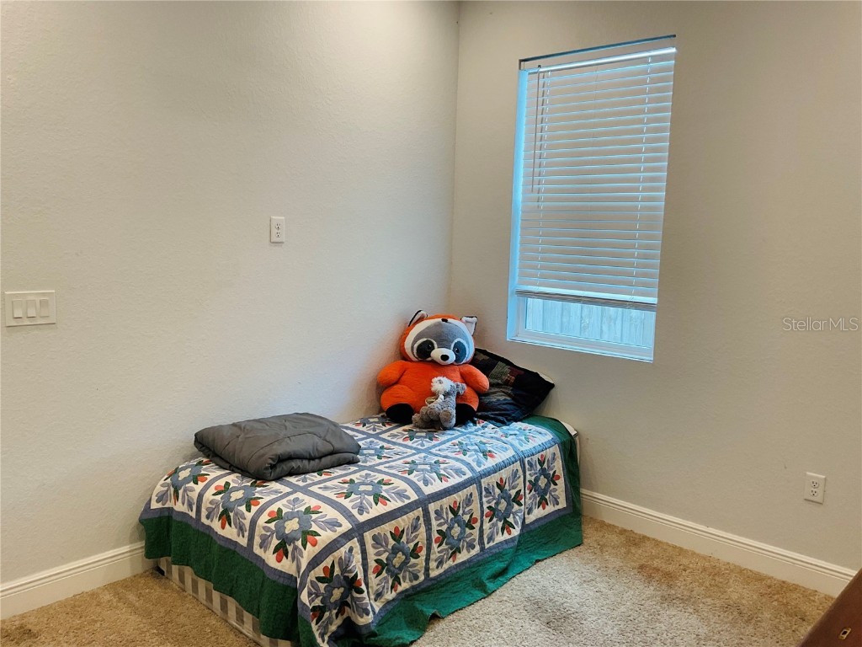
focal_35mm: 29
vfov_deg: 48.2
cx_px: 431
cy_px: 324
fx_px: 722
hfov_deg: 61.7
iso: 40
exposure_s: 1/60
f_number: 1.8
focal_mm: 3
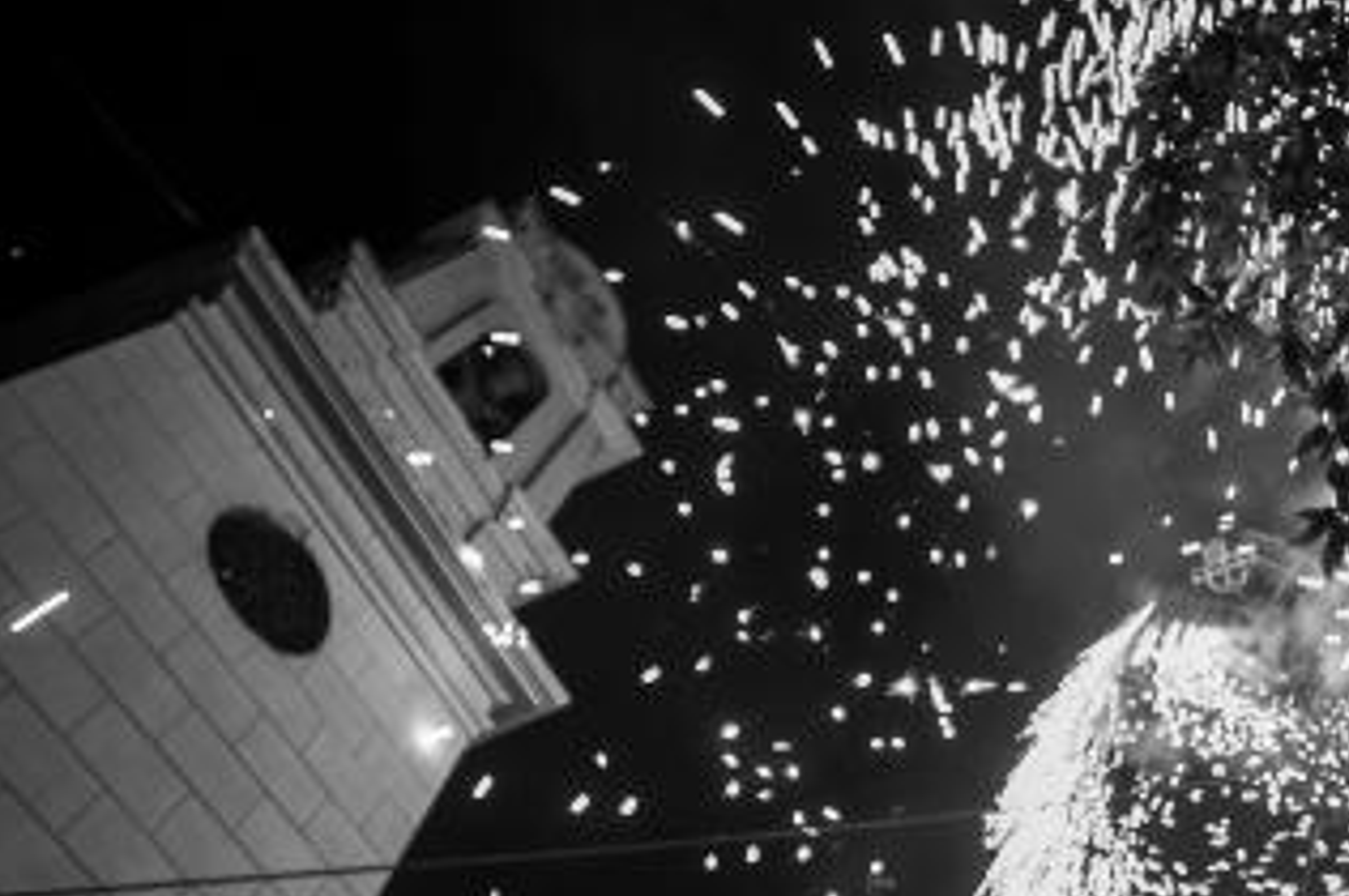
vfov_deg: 41.9
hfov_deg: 58.1
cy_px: 572
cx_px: 965
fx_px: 1160
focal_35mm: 31
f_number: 2.8
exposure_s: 1/30
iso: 100
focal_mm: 14
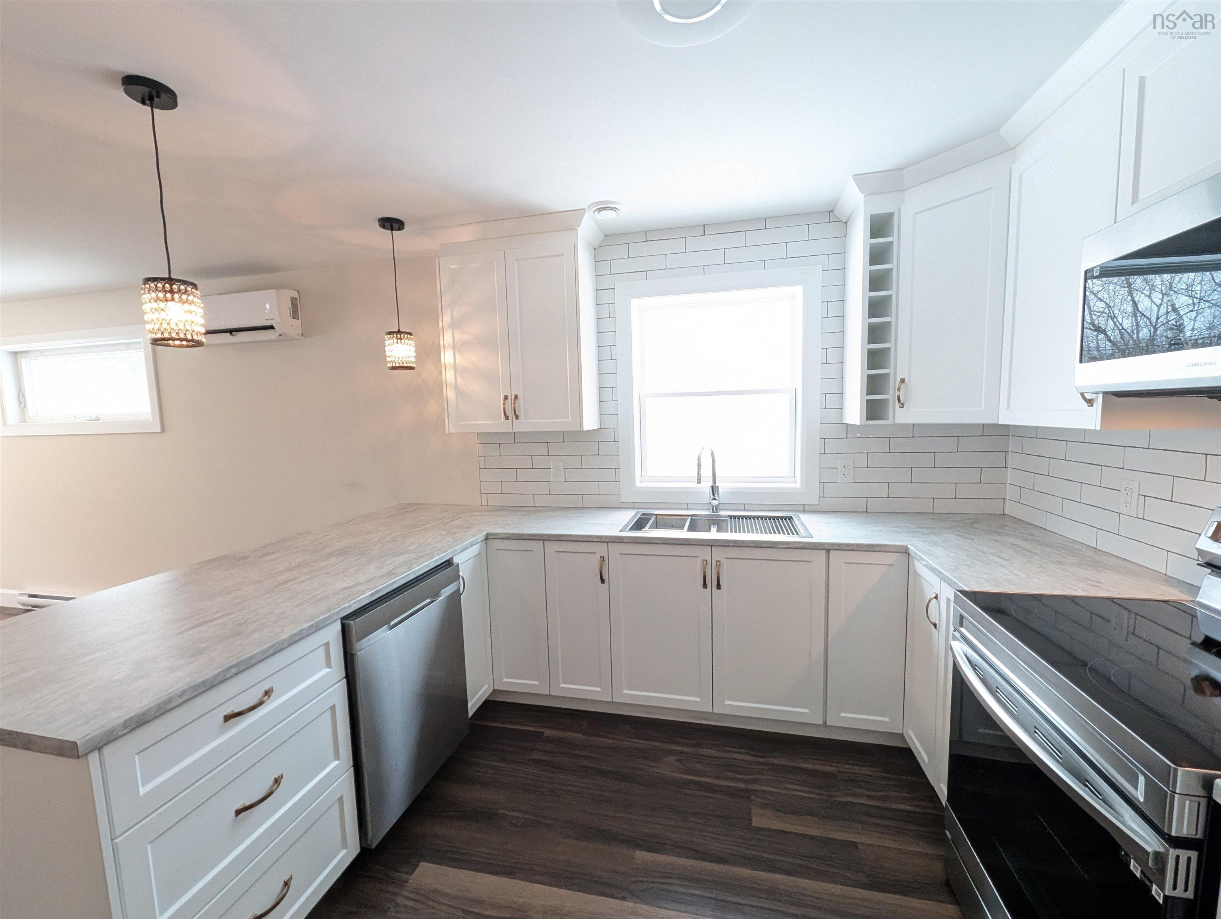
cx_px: 610
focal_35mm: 13
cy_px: 460
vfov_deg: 90.1
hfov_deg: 106.1
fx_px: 459
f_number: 2.2
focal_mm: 1.95
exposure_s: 1/40
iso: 439
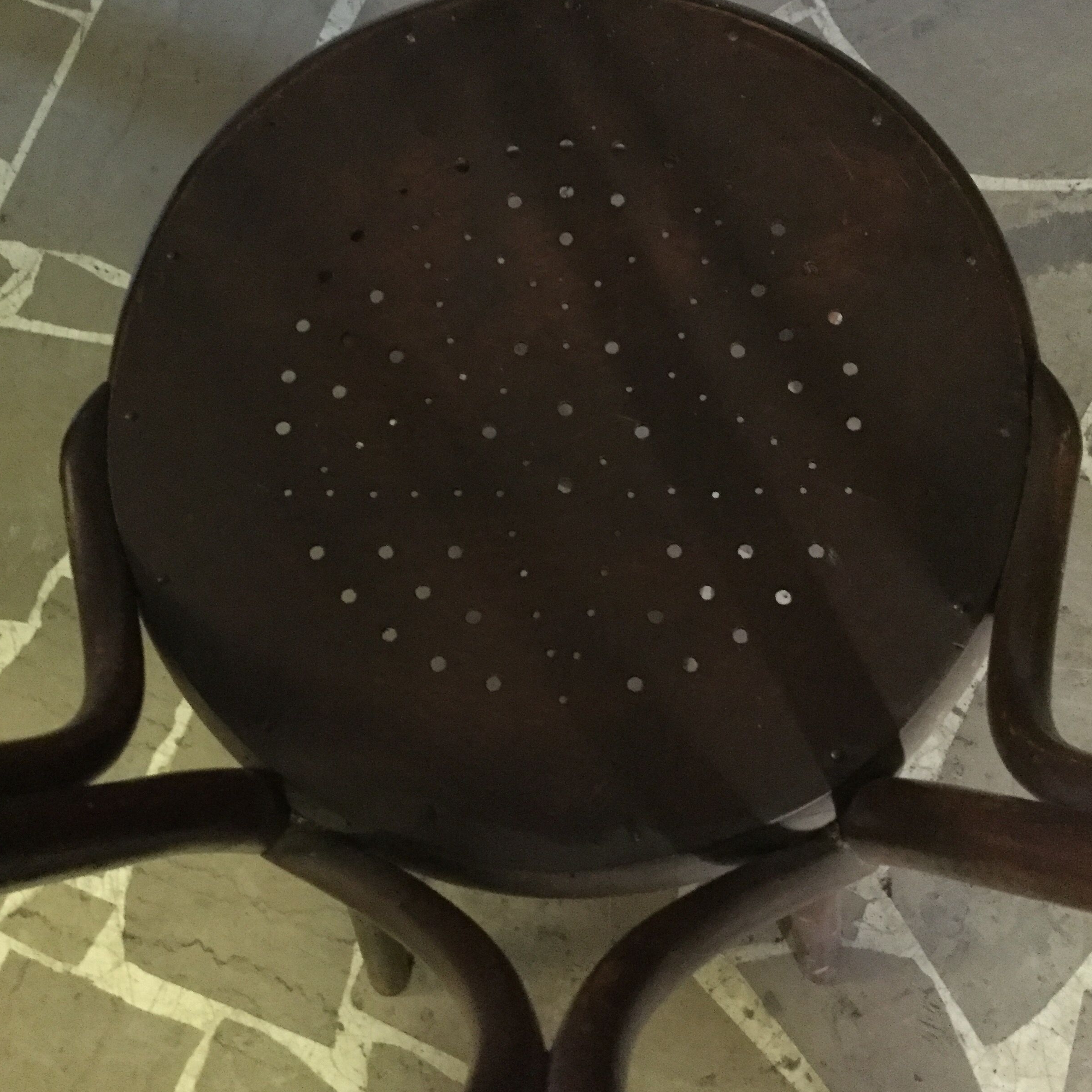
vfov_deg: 44.7
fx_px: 1321
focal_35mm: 37
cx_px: 548
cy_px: 436
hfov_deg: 44.9
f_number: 2.4
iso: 800
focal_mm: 3.3
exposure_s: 1/17
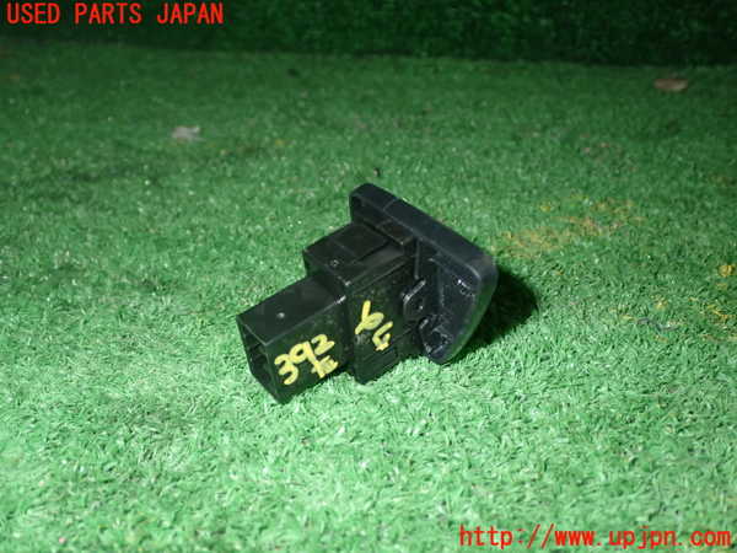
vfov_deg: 37.7
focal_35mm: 38
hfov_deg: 49.0
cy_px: 276
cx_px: 368
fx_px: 809
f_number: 8
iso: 320
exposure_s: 1/40
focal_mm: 6.83
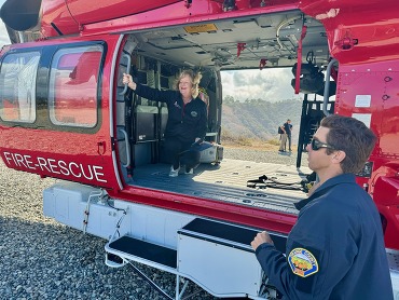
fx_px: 277
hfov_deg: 71.6
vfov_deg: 56.9
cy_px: 150
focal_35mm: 24
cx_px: 200
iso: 80
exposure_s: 1/1131
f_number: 1.78
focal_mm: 6.76
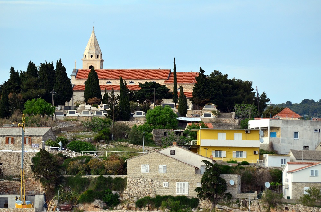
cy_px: 106
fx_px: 2268
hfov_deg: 8.1
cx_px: 160
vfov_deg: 5.4
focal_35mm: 255
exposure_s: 1/3200
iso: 800
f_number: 5
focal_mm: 170
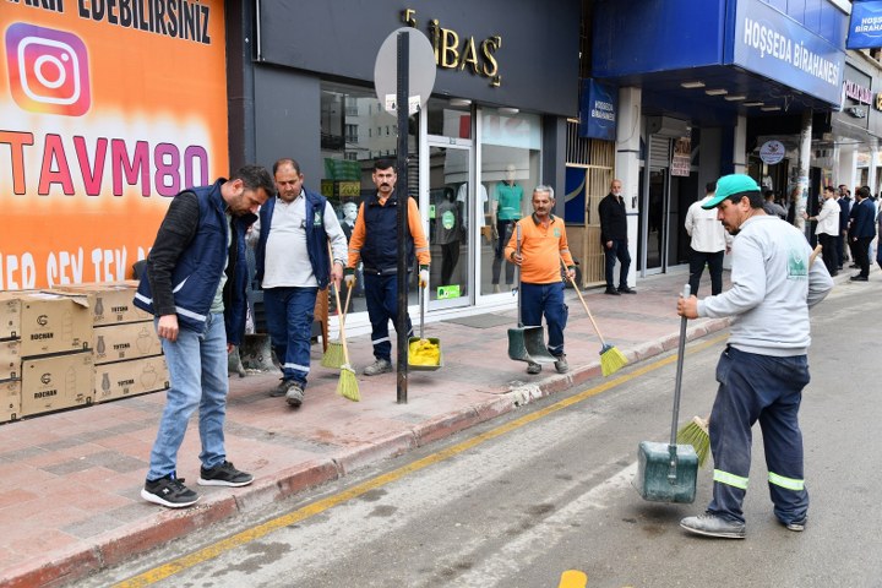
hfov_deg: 55.8
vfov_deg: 38.9
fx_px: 833
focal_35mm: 34
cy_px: 294
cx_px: 441
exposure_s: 1/250
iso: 320
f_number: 7.1
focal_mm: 34
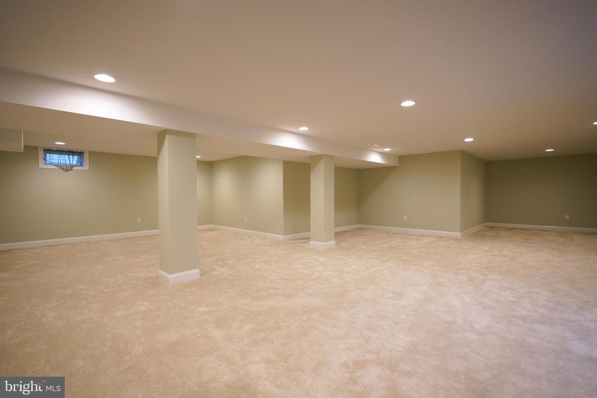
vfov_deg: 73.7
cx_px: 298
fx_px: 265
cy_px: 199
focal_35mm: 16
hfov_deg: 96.7
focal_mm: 16
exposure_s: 1/160
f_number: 3.2
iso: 1600
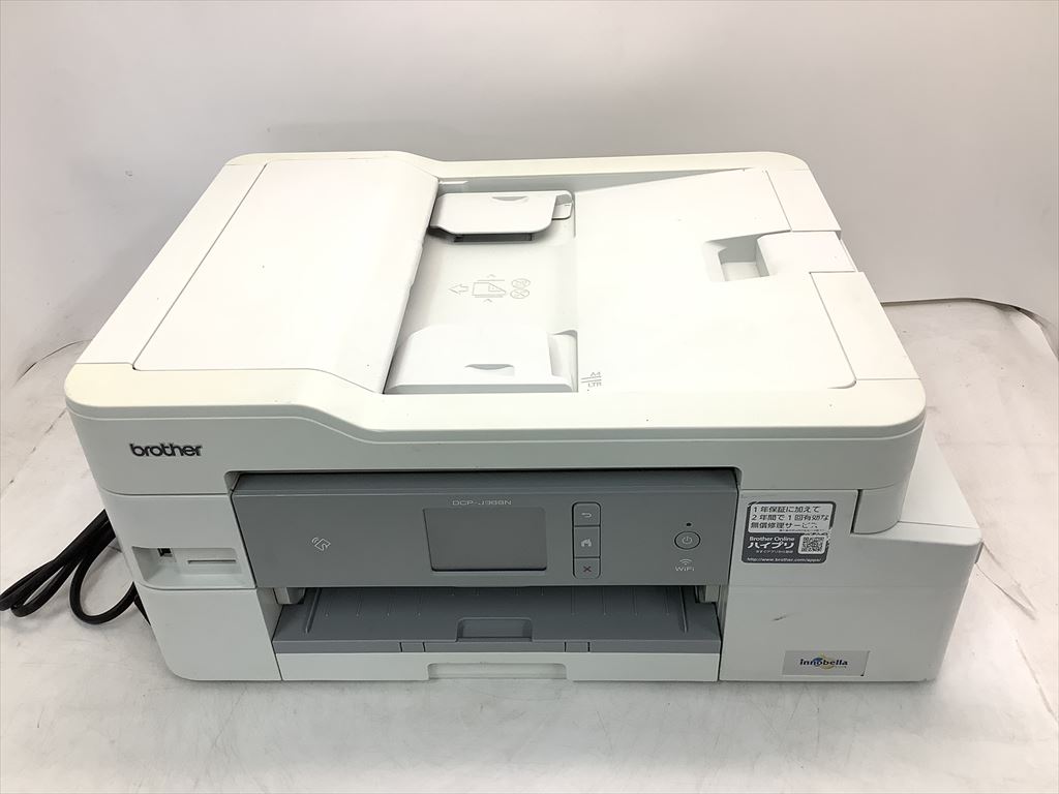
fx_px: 948
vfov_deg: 45.4
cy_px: 397
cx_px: 530
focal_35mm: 31
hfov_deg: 58.4
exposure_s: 1/50
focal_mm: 3.3
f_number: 2.4
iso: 50
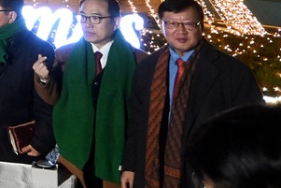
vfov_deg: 12.1
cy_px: -174
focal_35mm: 102
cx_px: -291
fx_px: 797
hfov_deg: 15.6
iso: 2800
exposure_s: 1/125
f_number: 3.5
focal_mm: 16
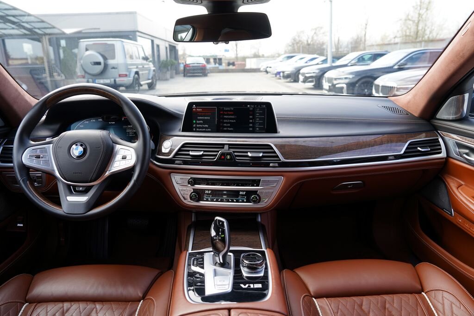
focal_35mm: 24
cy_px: 158
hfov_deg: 73.7
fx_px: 316
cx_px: 237
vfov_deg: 53.1
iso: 100
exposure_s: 1/80
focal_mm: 24
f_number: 4.5
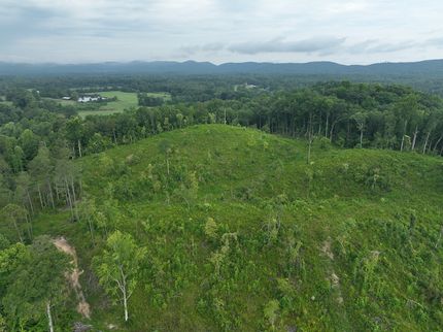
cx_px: 222
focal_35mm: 24
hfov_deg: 71.6
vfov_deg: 56.8
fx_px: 307
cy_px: 166
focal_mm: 12.29
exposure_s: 1/500
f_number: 2.8
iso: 140
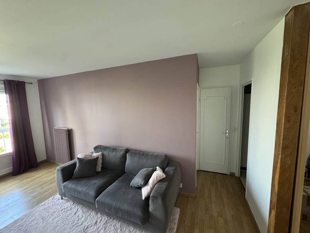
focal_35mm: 14
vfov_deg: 85.7
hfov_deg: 102.1
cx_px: 155
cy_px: 116
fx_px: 125
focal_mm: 2.22
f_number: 2.2
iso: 320
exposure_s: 1/70
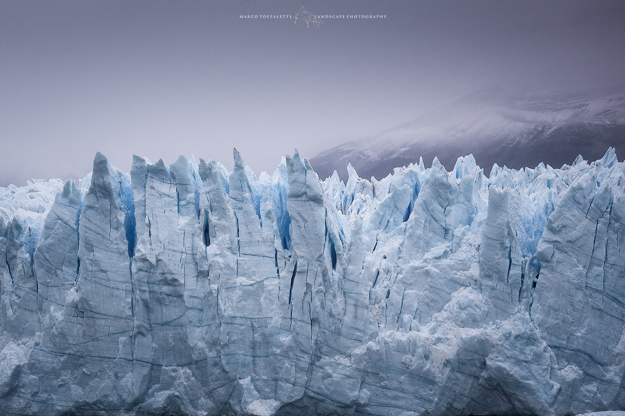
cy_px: 208
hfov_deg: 24.6
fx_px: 1431
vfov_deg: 16.5
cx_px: 312
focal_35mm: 82
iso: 200
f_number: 9
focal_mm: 55
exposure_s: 1/250
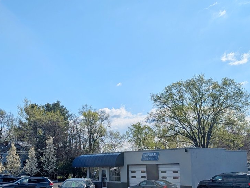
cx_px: 88
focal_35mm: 50
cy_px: 140
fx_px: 362
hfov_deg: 37.8
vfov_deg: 28.8
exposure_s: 1/3534
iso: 20
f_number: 1.68
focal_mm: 6.9
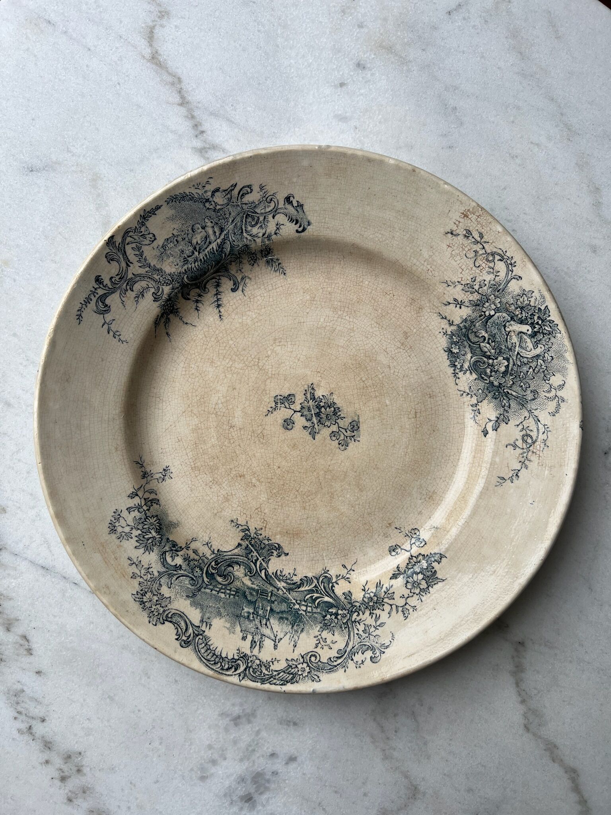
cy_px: 408
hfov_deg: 53.1
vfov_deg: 67.3
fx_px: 612
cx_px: 306
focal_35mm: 26
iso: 50
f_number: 1.5
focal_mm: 5.7
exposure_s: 1/1068
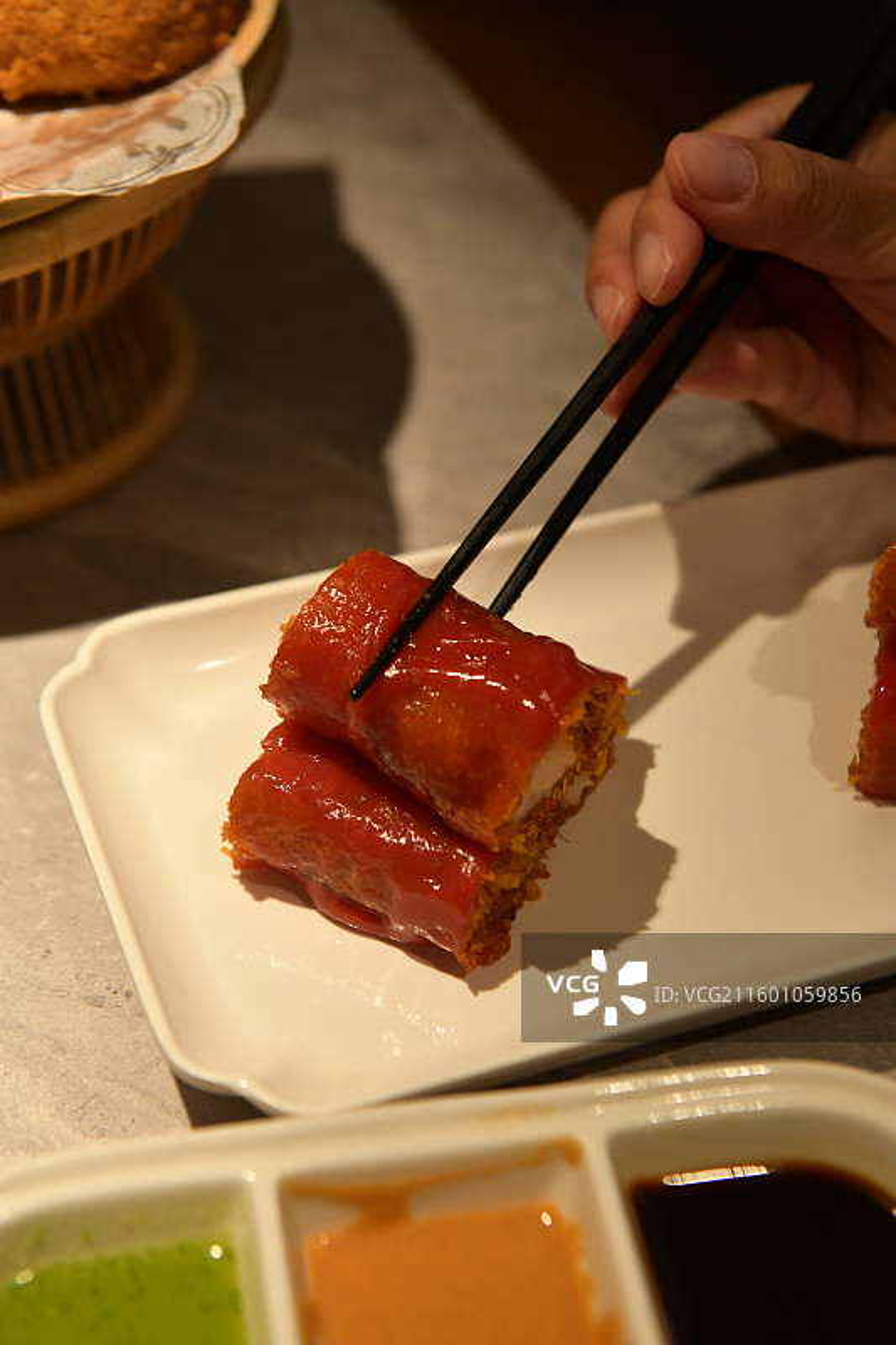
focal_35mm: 60
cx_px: 448
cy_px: 672
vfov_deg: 33.4
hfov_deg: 22.6
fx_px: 2241
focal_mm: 60
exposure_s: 1/250
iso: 1600
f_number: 5
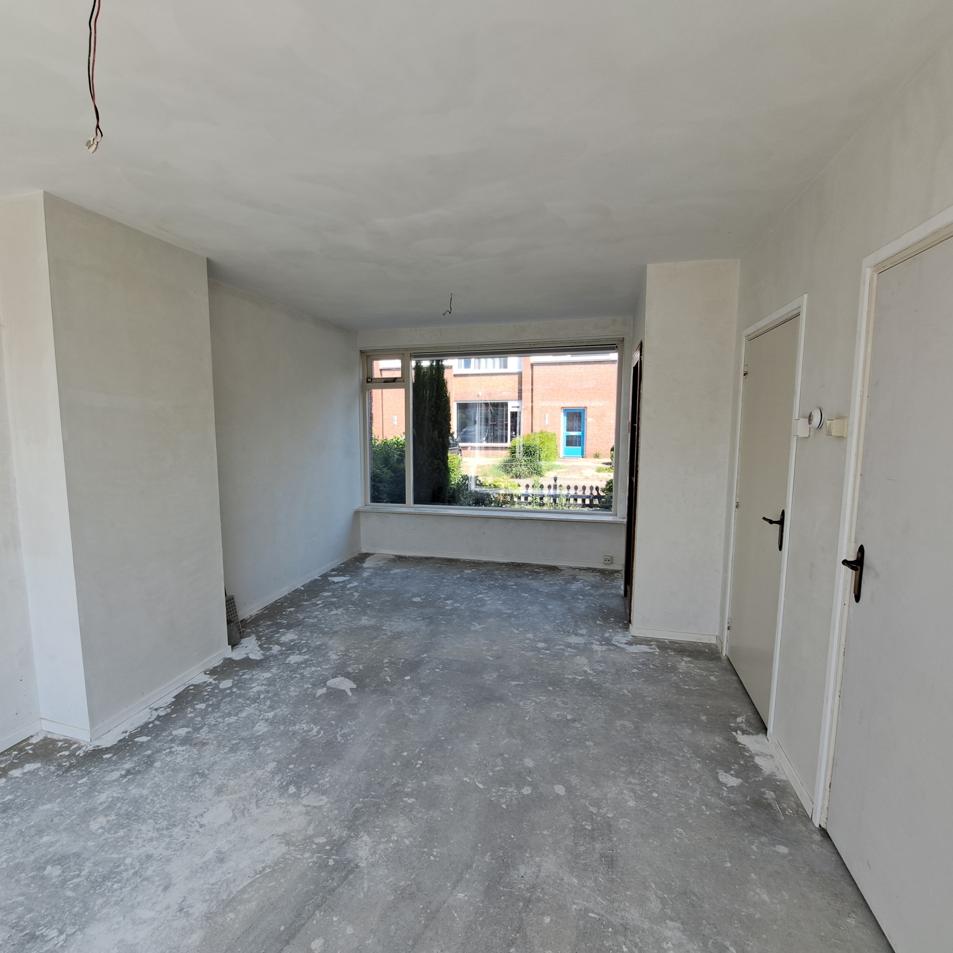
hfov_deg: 87.2
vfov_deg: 87.4
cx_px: 437
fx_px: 498
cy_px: 485
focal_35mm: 16
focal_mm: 1.74
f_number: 2.2
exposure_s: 1/199
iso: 50
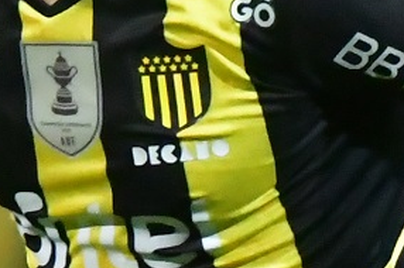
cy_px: 581
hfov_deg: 0.6
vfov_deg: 0.4
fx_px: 38403
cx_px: 251
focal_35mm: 3426
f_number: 5.6
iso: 18000
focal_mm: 300
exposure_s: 1/800
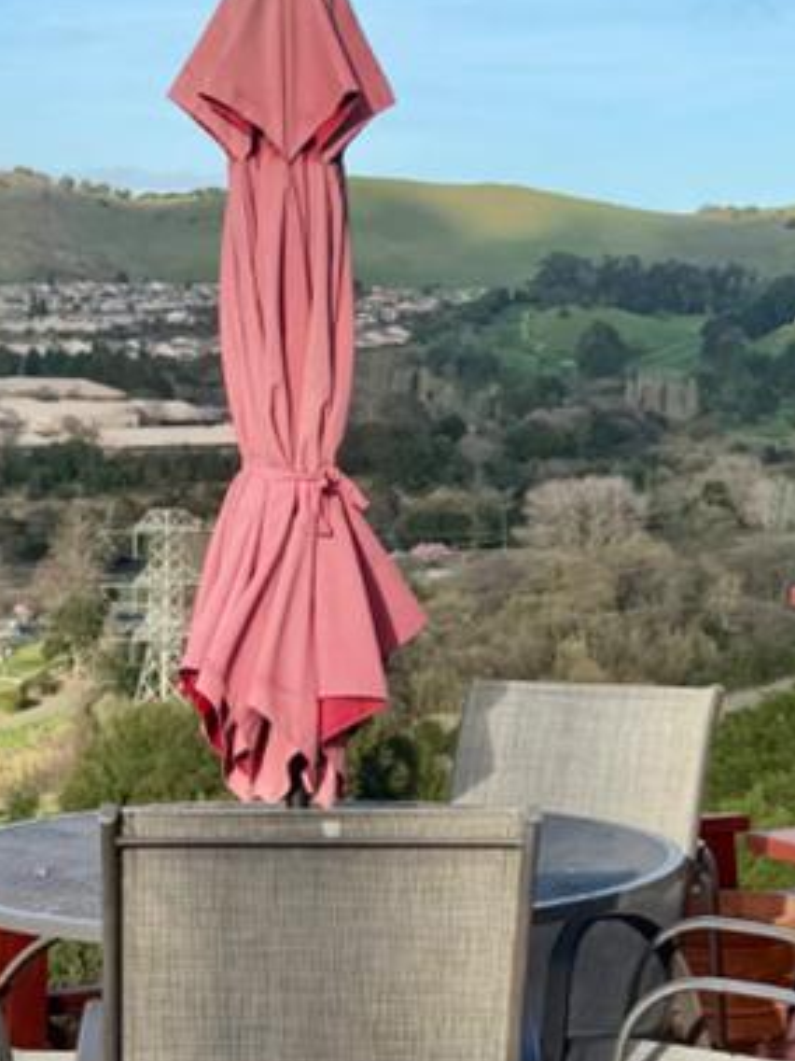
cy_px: 517
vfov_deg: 20.7
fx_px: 2911
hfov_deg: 15.5
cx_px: 245
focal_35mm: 95
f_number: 1.78
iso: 80
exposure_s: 1/3584
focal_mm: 6.76
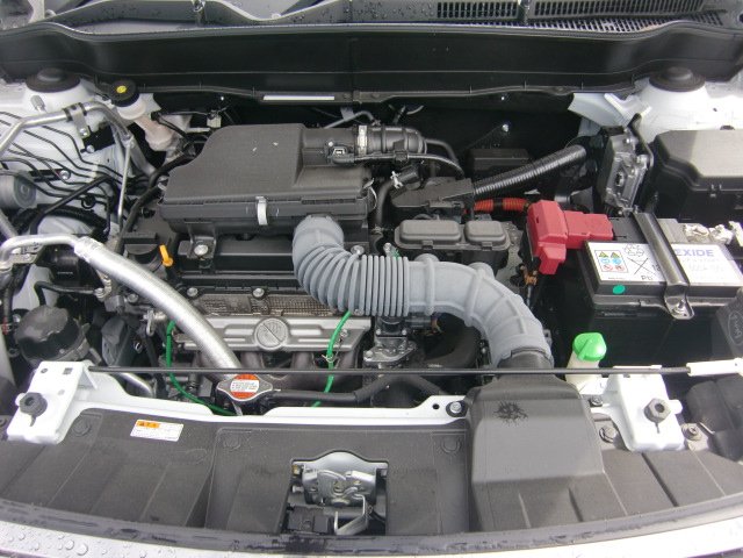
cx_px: 372
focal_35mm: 28
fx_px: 601
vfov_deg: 49.7
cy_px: 279
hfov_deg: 63.4
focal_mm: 4.9
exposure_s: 1/320
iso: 64
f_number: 2.6
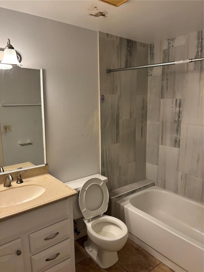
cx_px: 102
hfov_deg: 53.1
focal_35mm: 26
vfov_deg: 67.3
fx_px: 204
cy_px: 136
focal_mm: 5.96
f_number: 1.6
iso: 100
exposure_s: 1/120
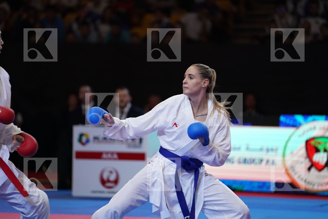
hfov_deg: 11.7
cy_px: 110
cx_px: 164
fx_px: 1603
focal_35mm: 176
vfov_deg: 7.8
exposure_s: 1/1000
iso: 4000
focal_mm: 176
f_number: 2.8
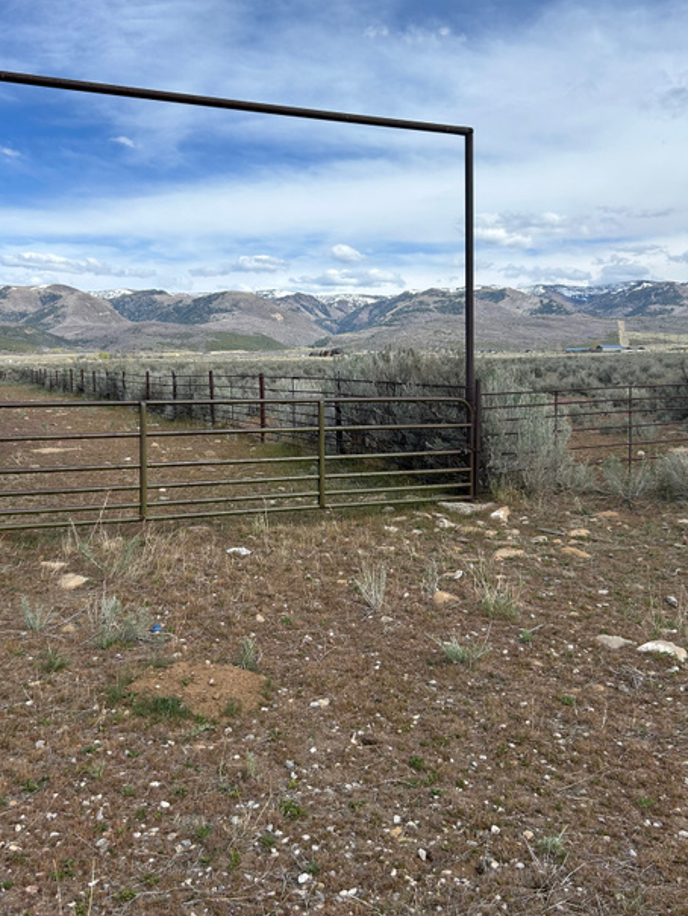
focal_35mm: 33
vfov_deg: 55.1
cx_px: 330
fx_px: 874
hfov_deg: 43.0
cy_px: 391
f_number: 1.5
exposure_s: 1/4831
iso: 50
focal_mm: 5.7
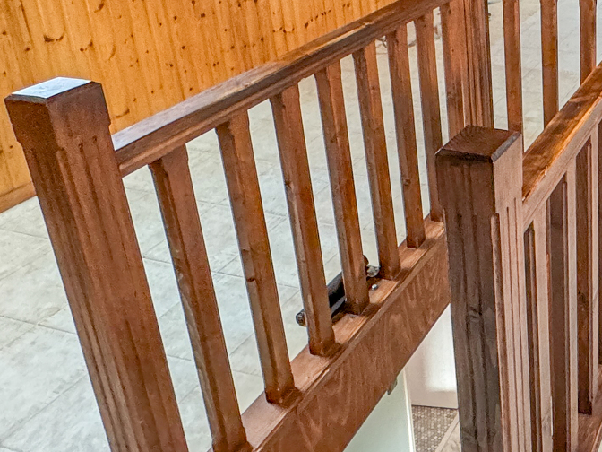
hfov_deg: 39.5
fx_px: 696
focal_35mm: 40
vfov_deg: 33.3
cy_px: 13
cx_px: 641
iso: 500
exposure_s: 1/60
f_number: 2.2
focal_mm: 2.22
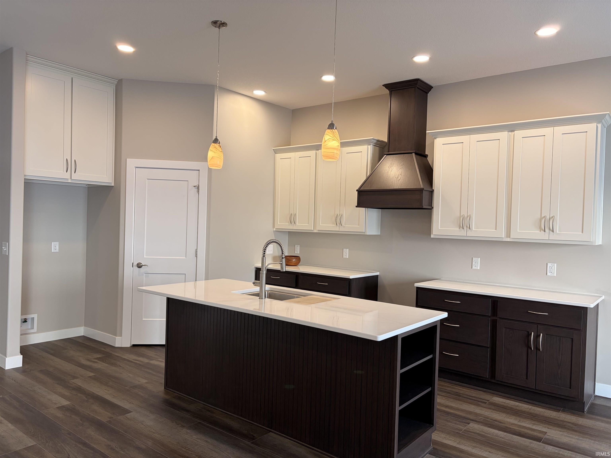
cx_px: 306
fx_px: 459
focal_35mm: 26
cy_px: 229
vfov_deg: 53.1
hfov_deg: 67.3
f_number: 1.6
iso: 100
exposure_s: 1/120
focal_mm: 5.96
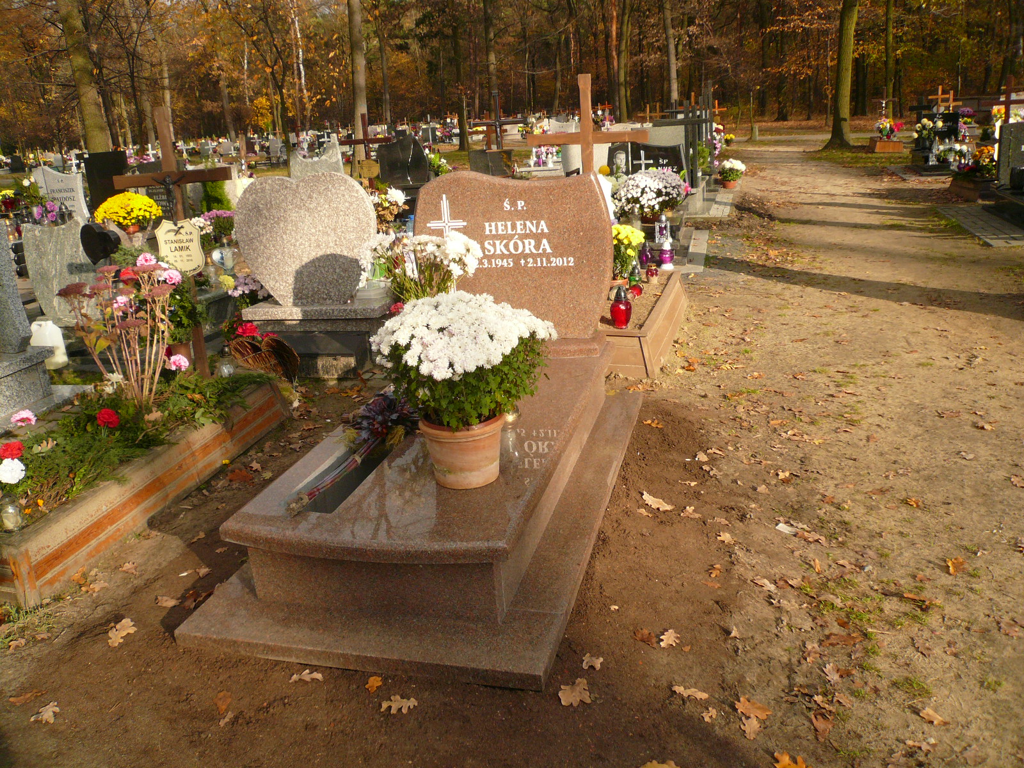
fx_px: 828
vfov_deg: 49.7
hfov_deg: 63.4
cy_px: 384
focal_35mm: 28
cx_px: 512
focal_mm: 4.6
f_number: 2.8
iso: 100
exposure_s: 1/800
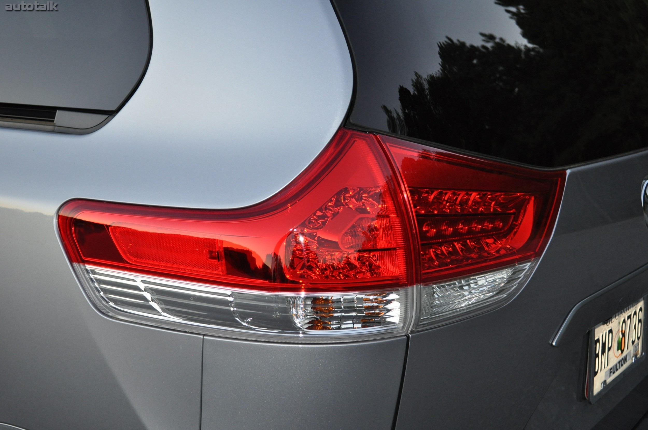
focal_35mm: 51
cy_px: 215
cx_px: 324
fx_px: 917
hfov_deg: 38.9
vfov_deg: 26.4
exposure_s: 1/100
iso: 800
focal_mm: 34
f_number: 5
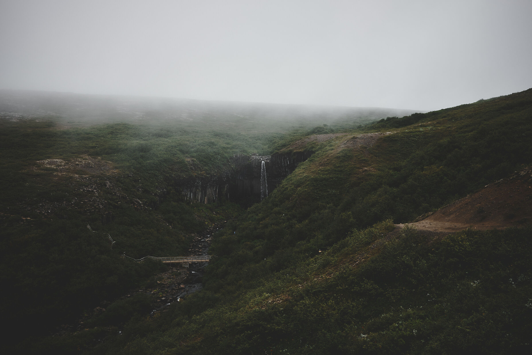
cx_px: 266
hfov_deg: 54.4
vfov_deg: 37.9
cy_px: 178
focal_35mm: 35
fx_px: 517
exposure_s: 1/100
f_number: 6.4
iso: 400
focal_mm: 23
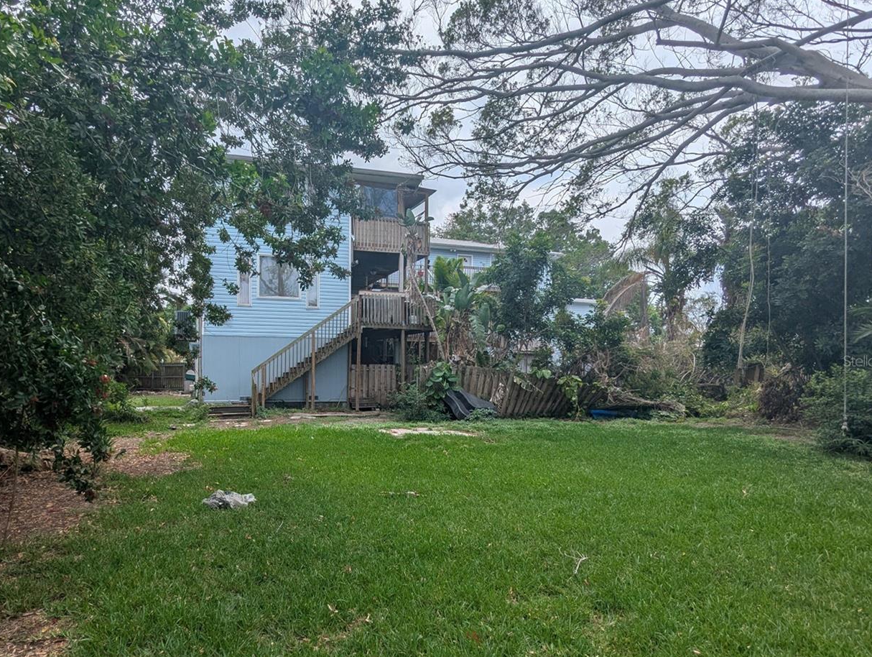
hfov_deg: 77.8
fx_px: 530
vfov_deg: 63.4
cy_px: 361
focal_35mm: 21
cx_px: 338
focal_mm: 2.35
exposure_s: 1/1524
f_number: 2.2
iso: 36
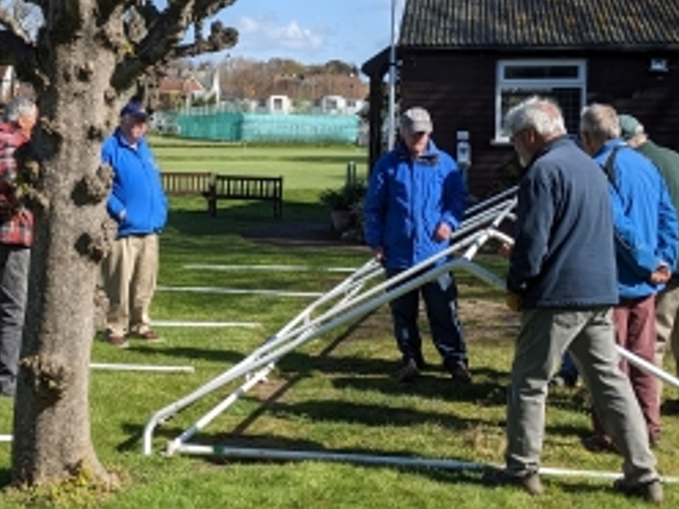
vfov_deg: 22.2
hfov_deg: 29.2
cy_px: 181
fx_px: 1295
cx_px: 218
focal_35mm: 66
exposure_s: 1/2611
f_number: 1.73
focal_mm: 4.38
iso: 53
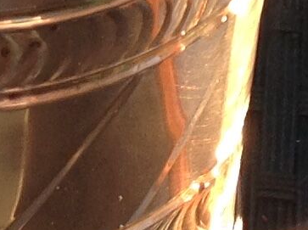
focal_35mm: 250
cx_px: 37
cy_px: -133
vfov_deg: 5.9
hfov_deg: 7.9
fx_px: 2221
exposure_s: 1/120
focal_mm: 4.28
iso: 80
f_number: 2.4
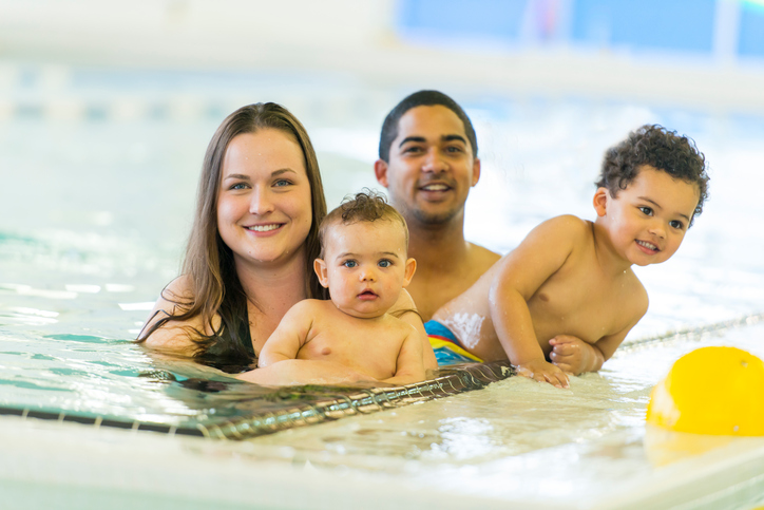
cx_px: 382
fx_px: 4245
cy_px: 255
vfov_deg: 6.9
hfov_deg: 10.3
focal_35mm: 200
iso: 1000
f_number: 2.8
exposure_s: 1/250
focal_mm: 200
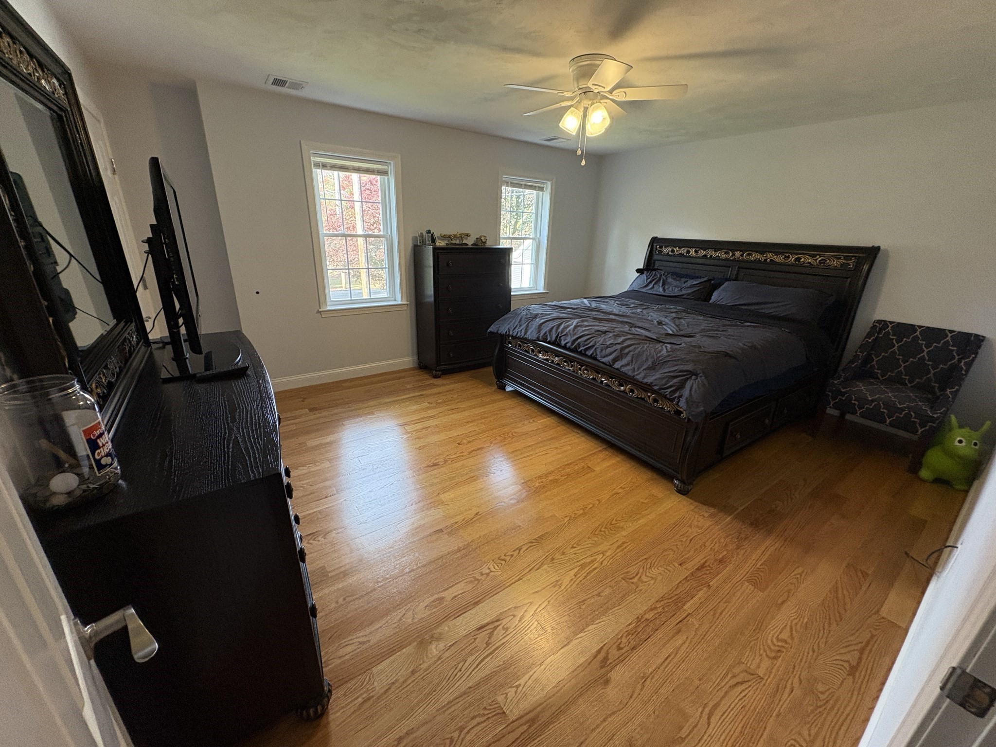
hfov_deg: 102.1
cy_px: 374
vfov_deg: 85.7
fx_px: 403
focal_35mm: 14
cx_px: 498
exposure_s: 1/120
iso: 320
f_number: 2.2
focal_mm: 2.22
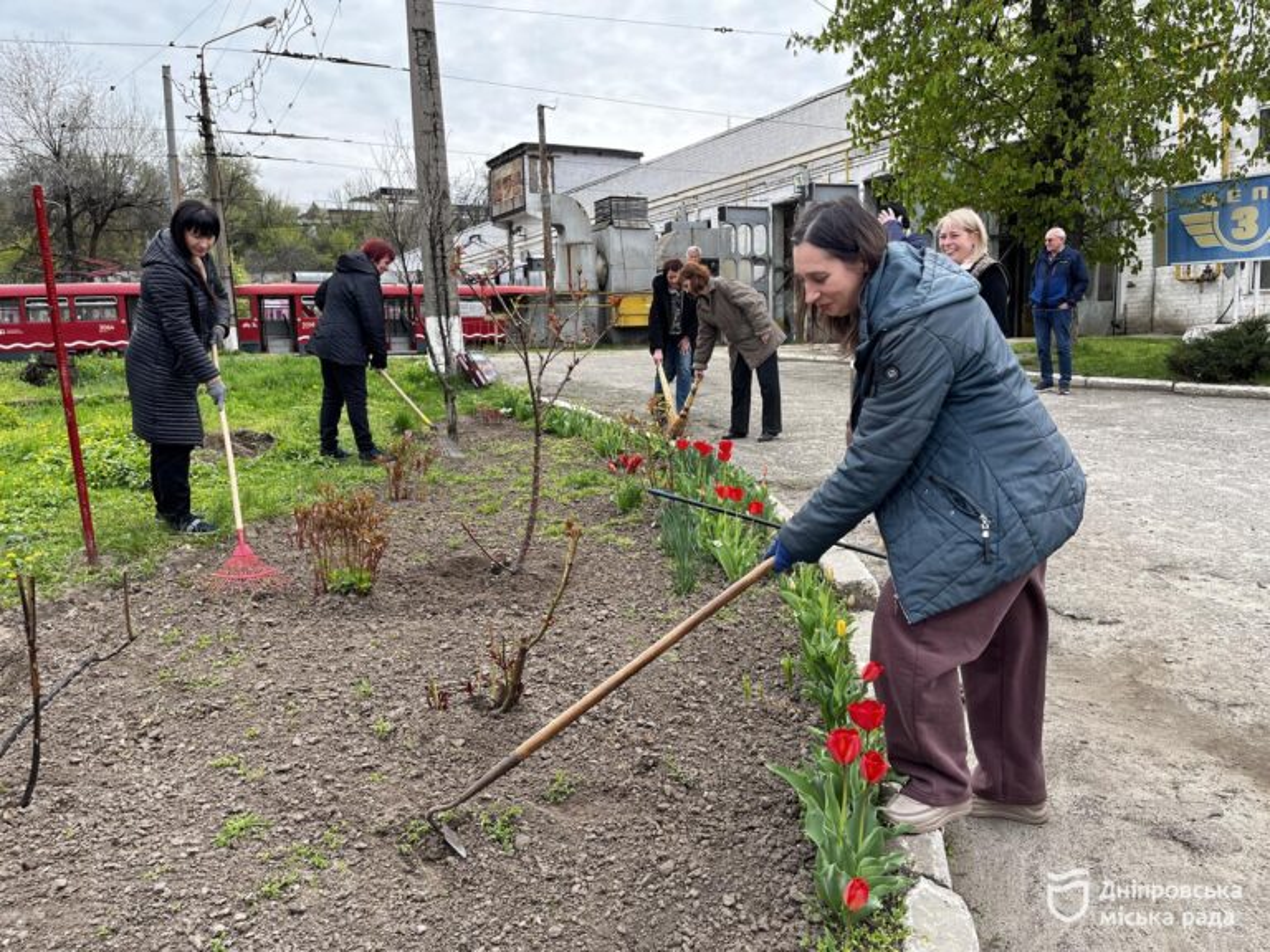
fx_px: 954
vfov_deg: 53.1
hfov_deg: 67.3
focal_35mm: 26
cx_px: 635
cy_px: 476
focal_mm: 5.1
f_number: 1.6
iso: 50
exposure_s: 1/1140
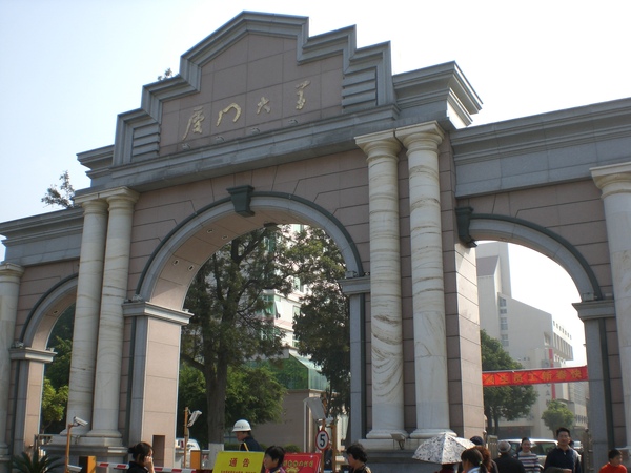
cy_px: 236
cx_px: 316
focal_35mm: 38
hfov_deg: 49.0
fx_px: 693
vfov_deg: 37.7
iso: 50
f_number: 4.4
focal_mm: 6.3
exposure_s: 1/320
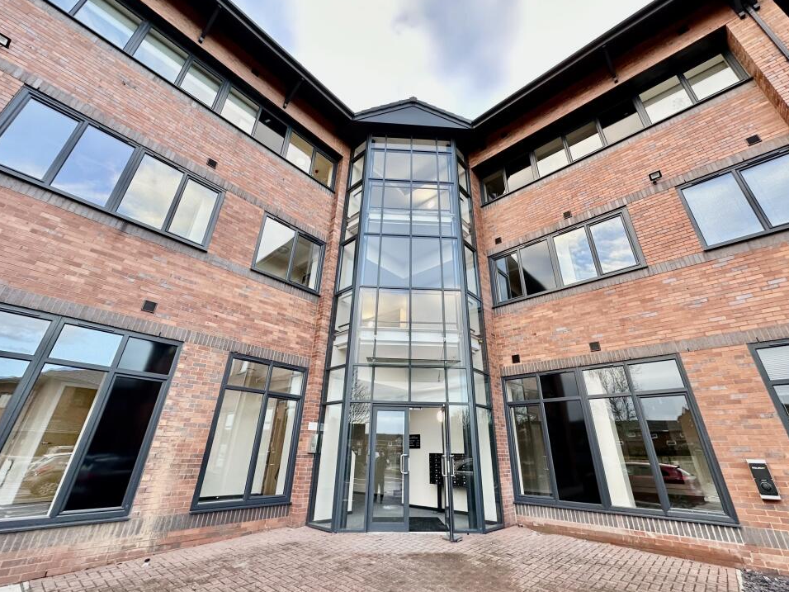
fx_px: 342
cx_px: 404
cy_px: 284
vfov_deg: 81.7
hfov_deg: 98.2
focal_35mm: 15
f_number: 2.2
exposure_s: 1/99
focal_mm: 2.22
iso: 100
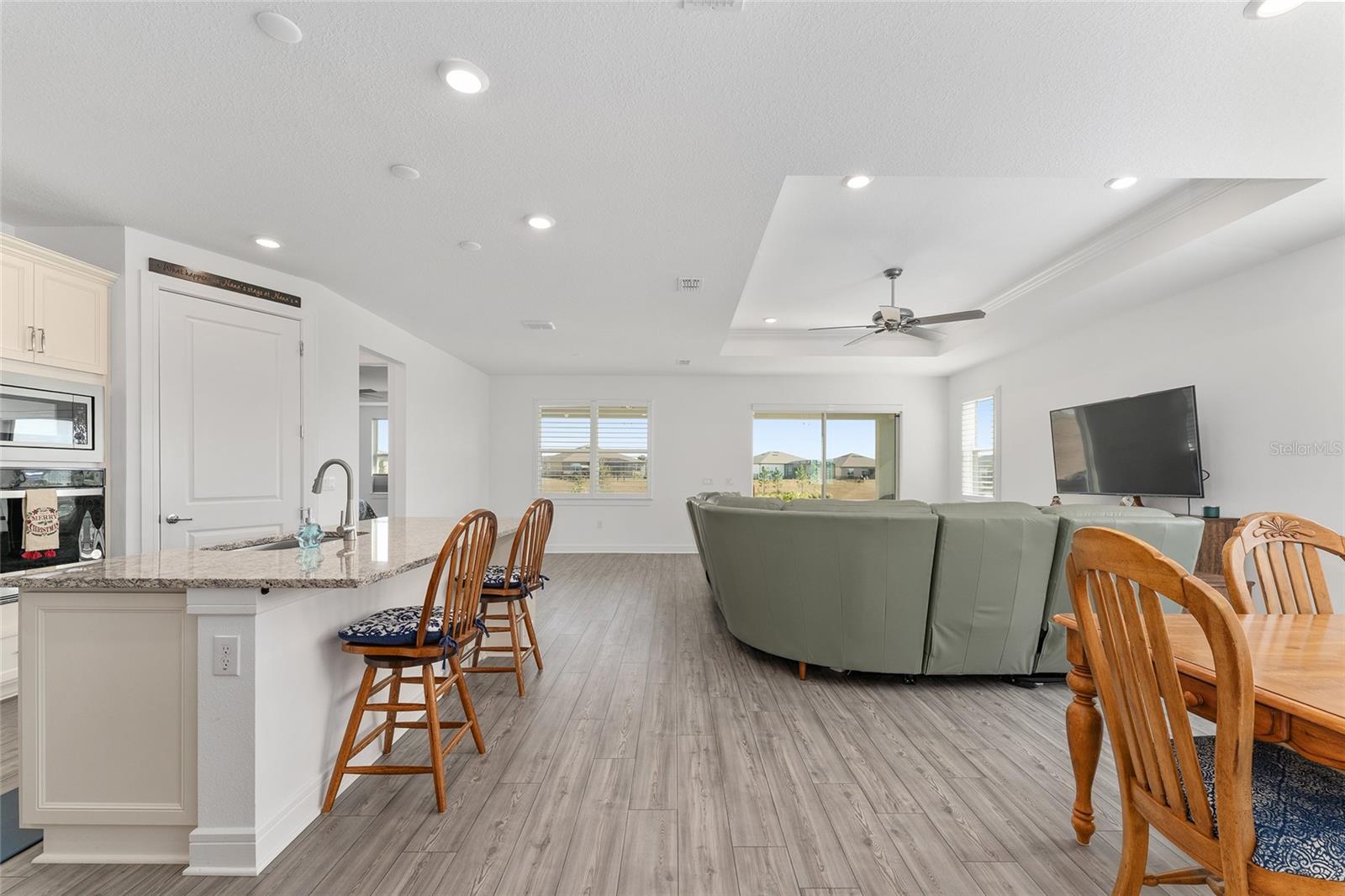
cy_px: 448
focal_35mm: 14
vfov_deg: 81.2
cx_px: 672
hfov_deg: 104.3
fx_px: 523
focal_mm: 14
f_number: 7.1
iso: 400
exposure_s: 1/20
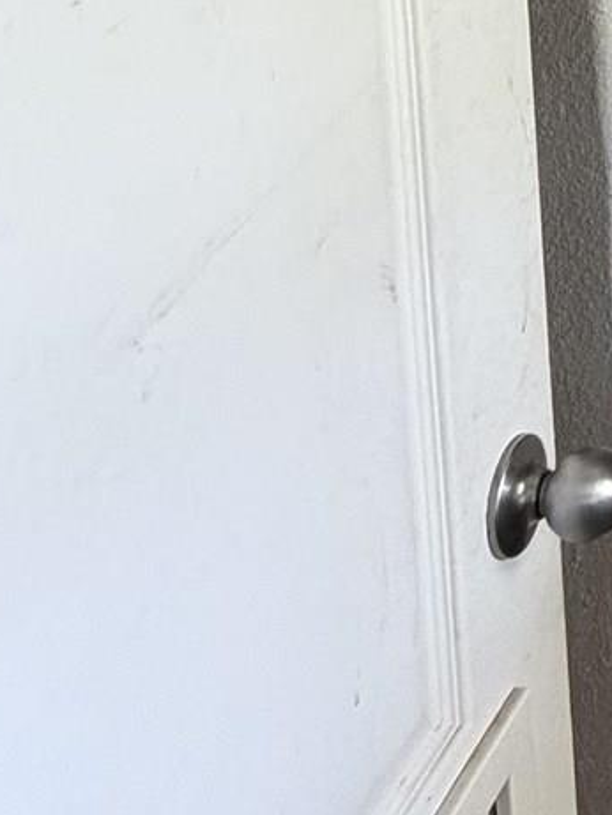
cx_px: 1305
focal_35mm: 70
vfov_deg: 23.6
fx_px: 1649
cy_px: -315
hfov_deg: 15.6
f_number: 2.2
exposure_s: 1/121
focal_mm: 2.22
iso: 320
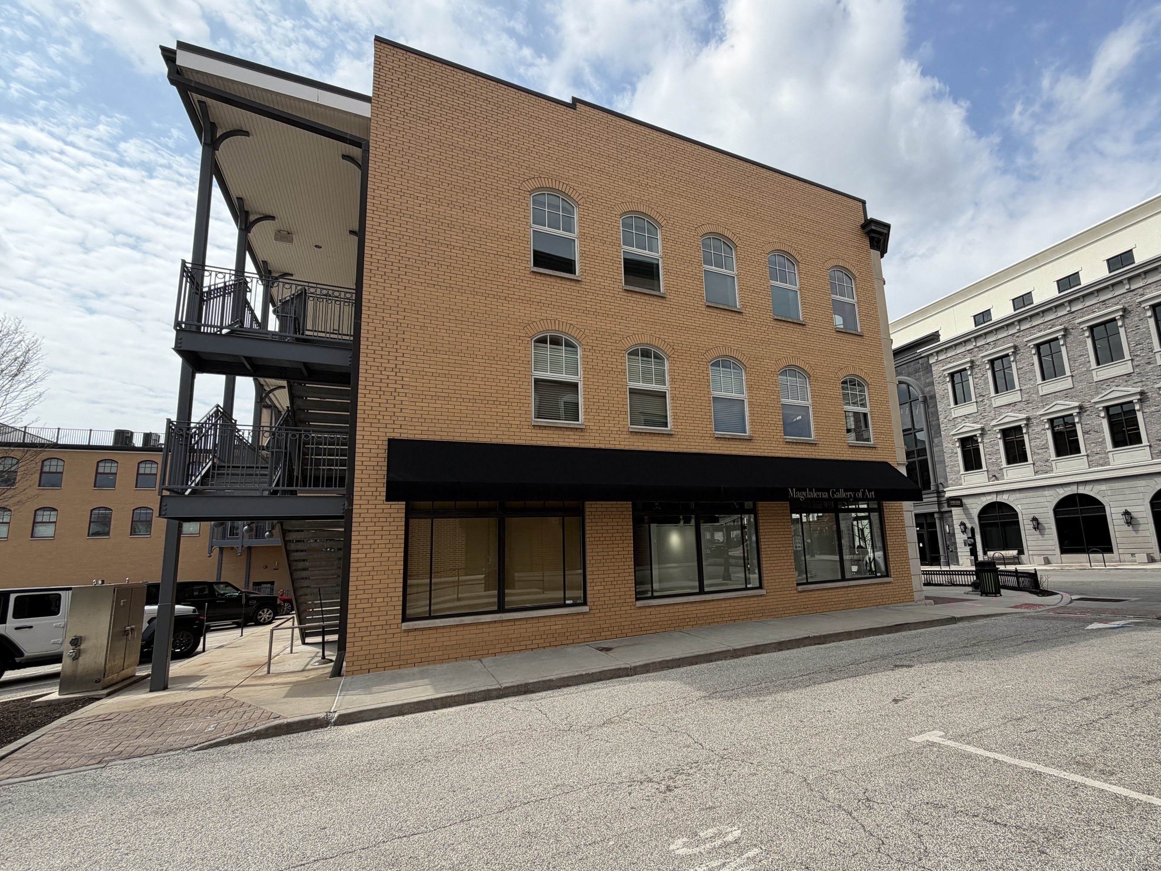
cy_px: 461
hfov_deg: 94.0
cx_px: 650
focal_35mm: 16
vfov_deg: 78.0
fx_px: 537
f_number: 2.2
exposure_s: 1/799
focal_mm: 2.22
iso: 20
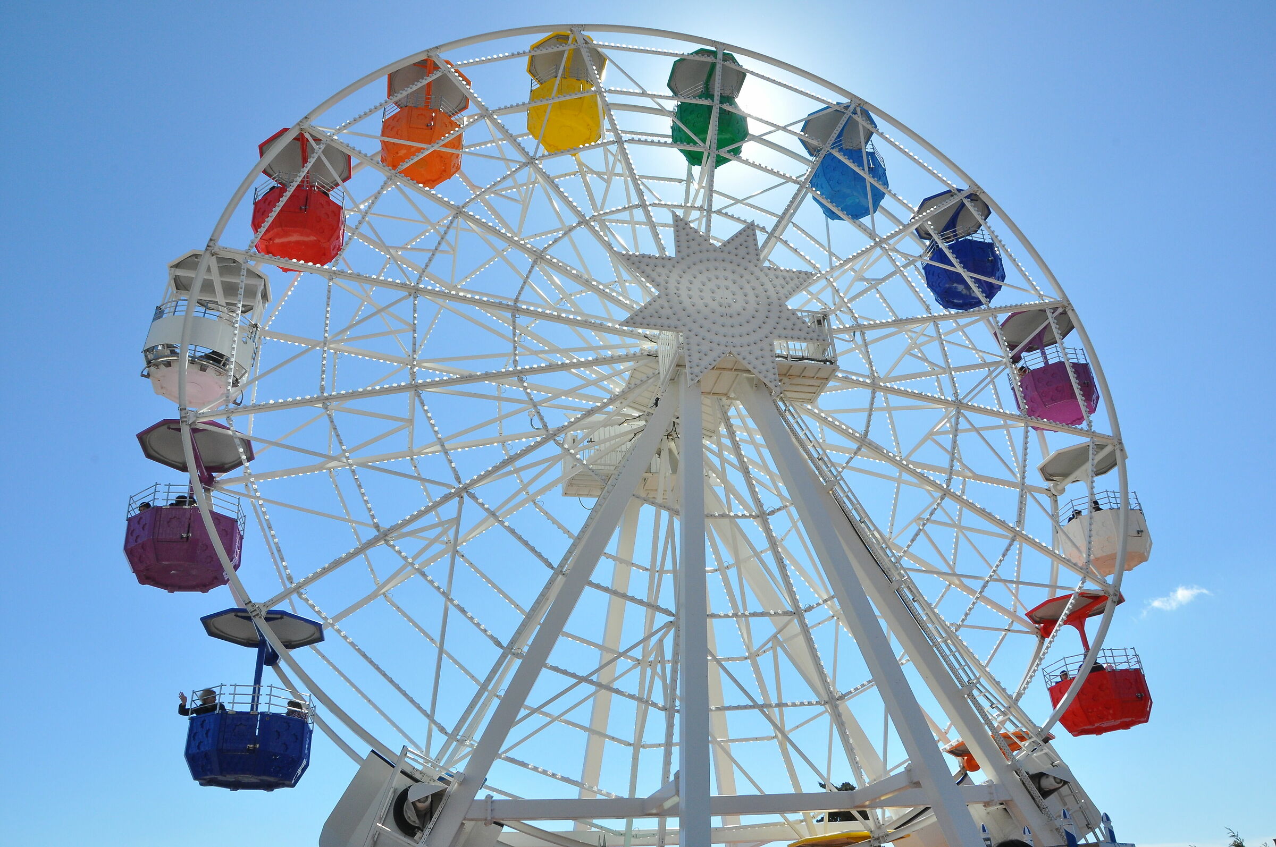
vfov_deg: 47.8
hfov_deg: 67.4
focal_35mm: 27
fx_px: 956
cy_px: 424
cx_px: 638
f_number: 22
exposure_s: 1/320
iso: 640
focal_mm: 18
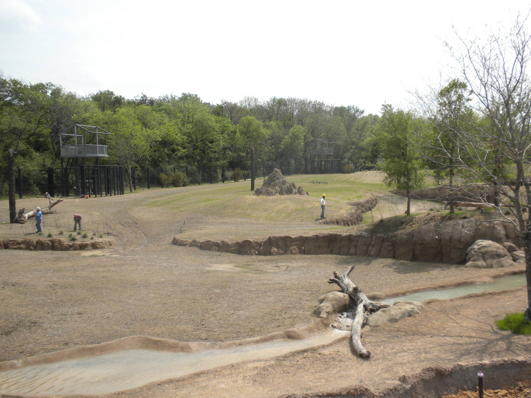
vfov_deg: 38.7
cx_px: 266
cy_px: 199
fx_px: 568
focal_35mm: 37
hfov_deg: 50.1
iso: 64
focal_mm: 6.6
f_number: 10
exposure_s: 1/102
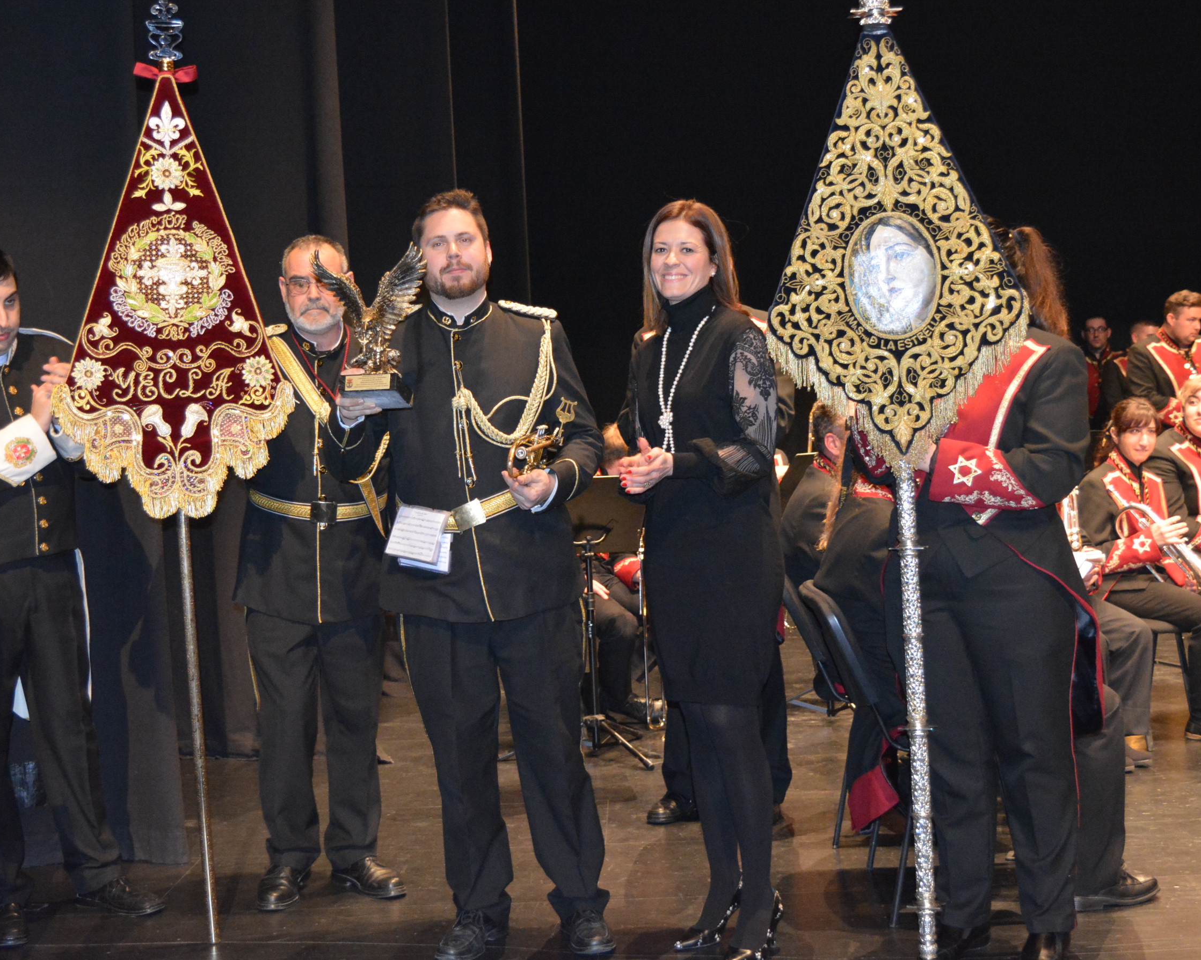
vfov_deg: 30.8
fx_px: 1741
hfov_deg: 38.0
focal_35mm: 49
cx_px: 566
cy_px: 433
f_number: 4
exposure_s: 1/60
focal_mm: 26
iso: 3200
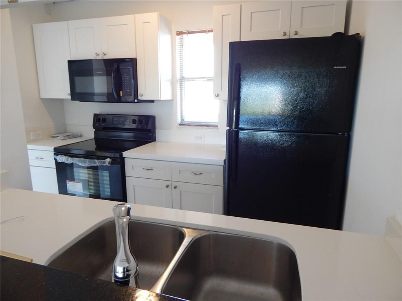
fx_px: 255
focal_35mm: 22
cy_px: 150
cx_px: 201
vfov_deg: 61.1
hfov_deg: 76.4
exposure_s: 1/30
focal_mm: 4
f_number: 3
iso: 180
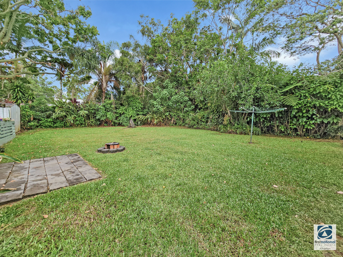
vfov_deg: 89.9
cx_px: 172
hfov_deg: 106.2
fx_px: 129
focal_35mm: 13
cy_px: 128
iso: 50
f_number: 2.2
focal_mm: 2.2
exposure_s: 1/585
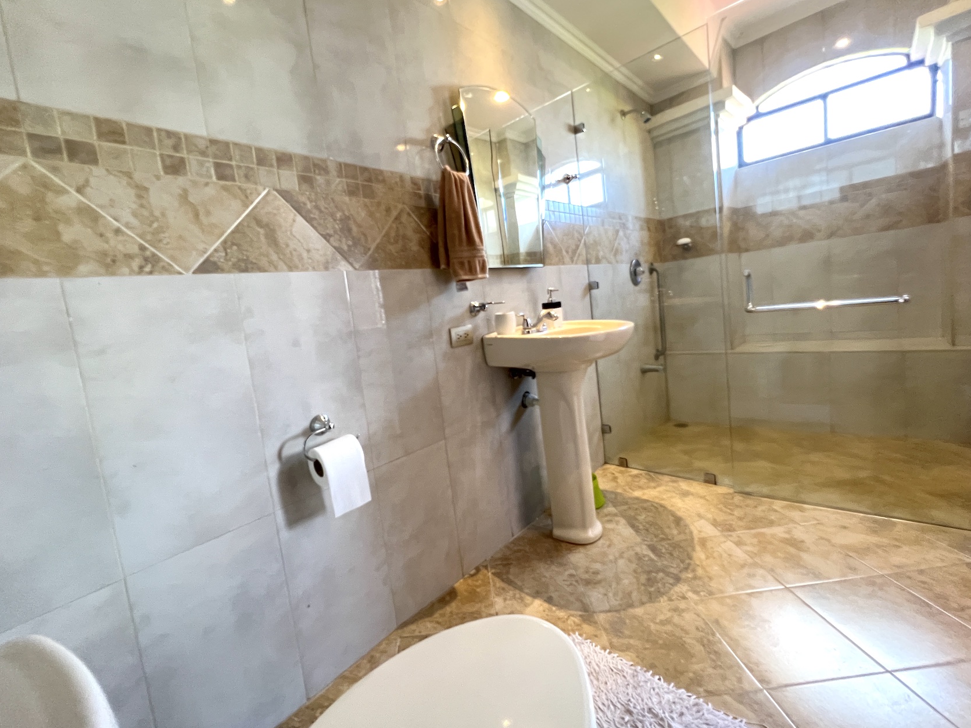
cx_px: 463
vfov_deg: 85.7
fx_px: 393
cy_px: 352
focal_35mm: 14
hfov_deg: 102.0
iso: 500
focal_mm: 1.57
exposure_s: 1/60
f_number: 1.8
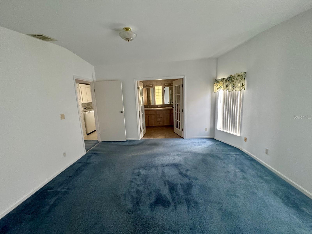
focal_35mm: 14
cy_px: 117
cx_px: 156
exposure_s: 1/60
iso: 500
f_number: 2.2
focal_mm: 2.22
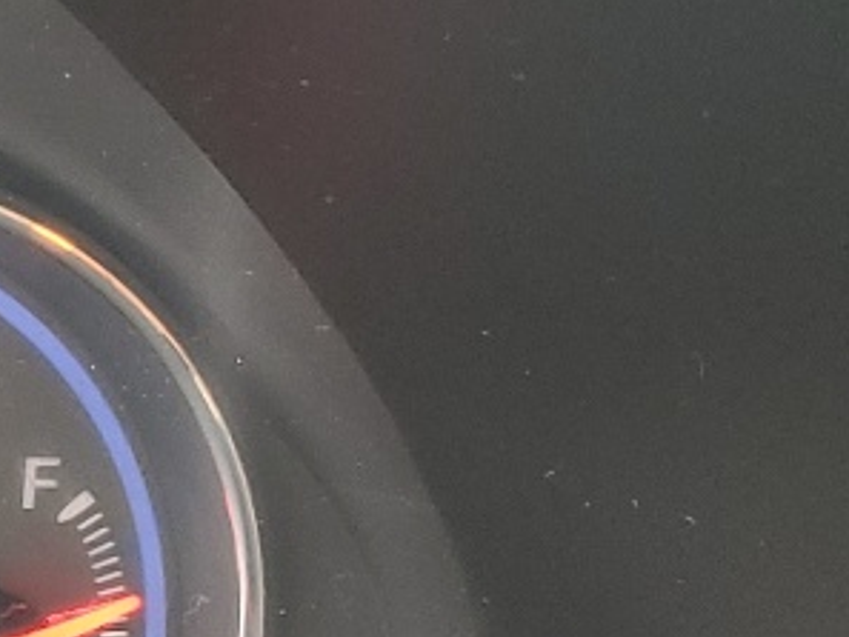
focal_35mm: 140
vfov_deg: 10.5
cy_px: 646
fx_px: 3435
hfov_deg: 11.2
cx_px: -1344
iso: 65
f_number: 1.5
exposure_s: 1/60.2
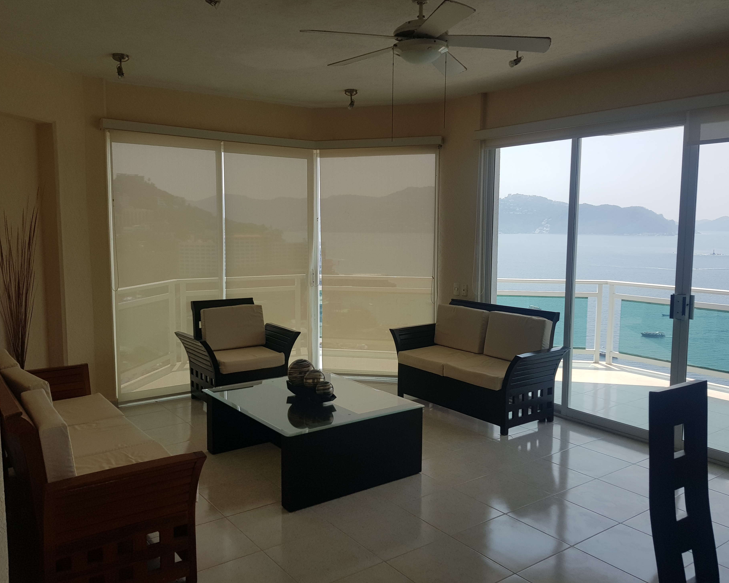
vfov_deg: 51.5
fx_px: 604
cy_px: 297
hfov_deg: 62.2
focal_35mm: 28
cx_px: 362
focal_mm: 4.2
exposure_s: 1/1312
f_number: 1.7
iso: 40
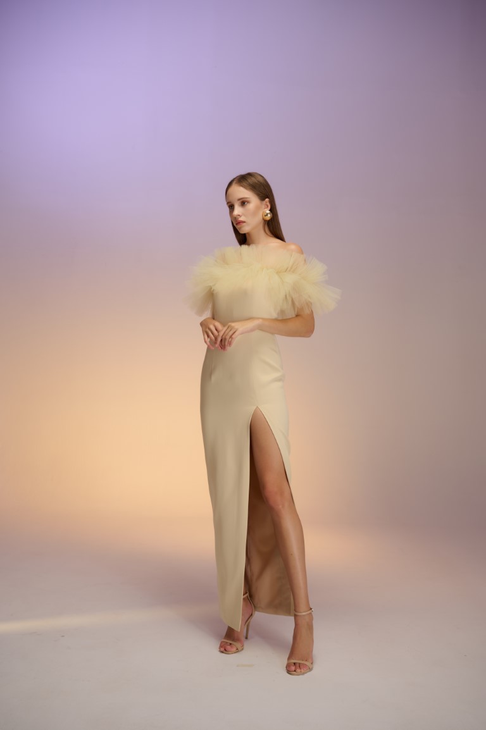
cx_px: 243
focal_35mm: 35
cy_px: 365
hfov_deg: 37.8
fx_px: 710
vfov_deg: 54.5
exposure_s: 1/160
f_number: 5.6
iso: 200
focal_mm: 35
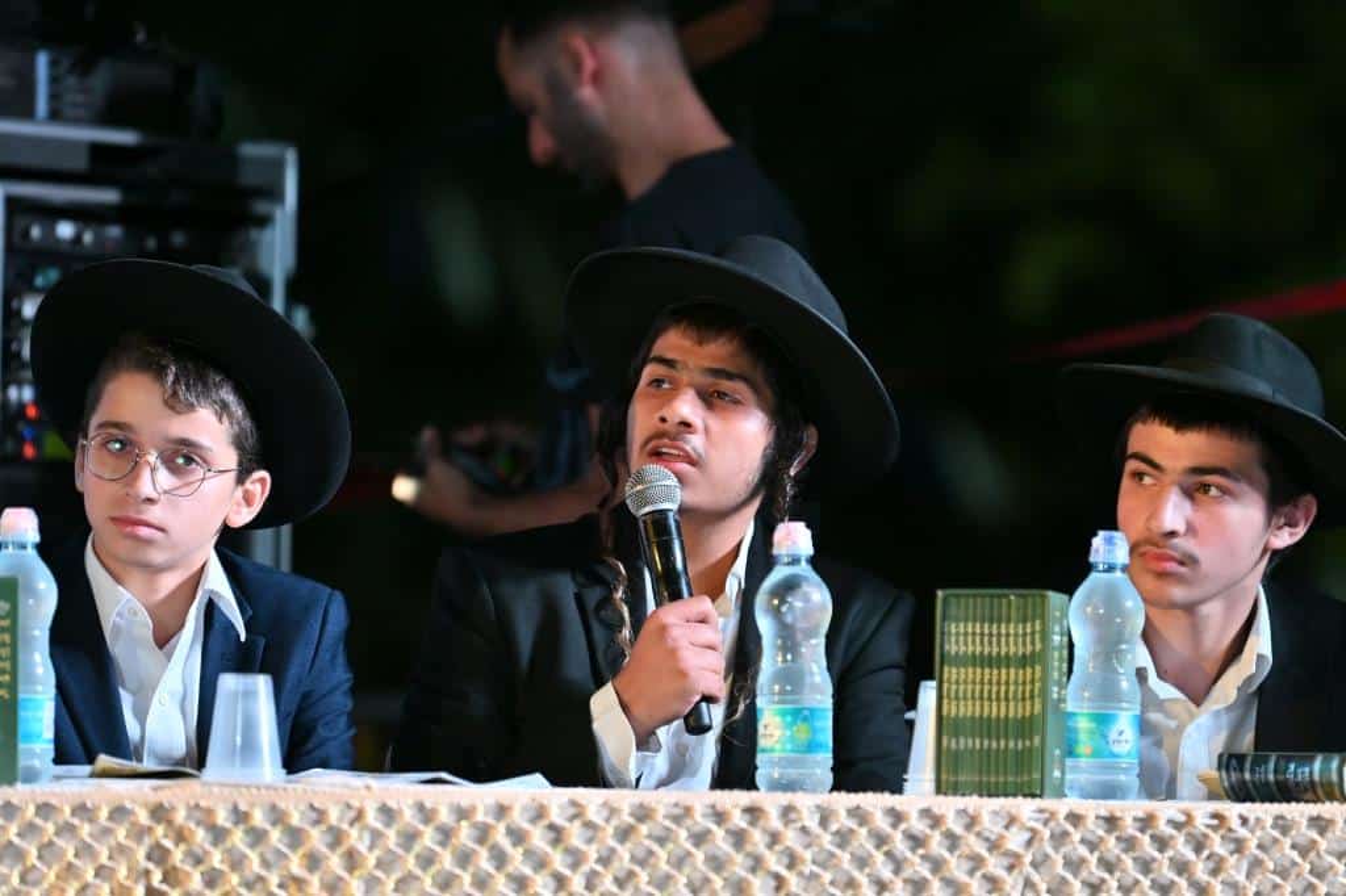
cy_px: 448
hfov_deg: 6.9
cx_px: 673
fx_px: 11212
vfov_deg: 4.6
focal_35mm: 300
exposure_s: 1/125
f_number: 2.8
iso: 320
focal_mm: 200
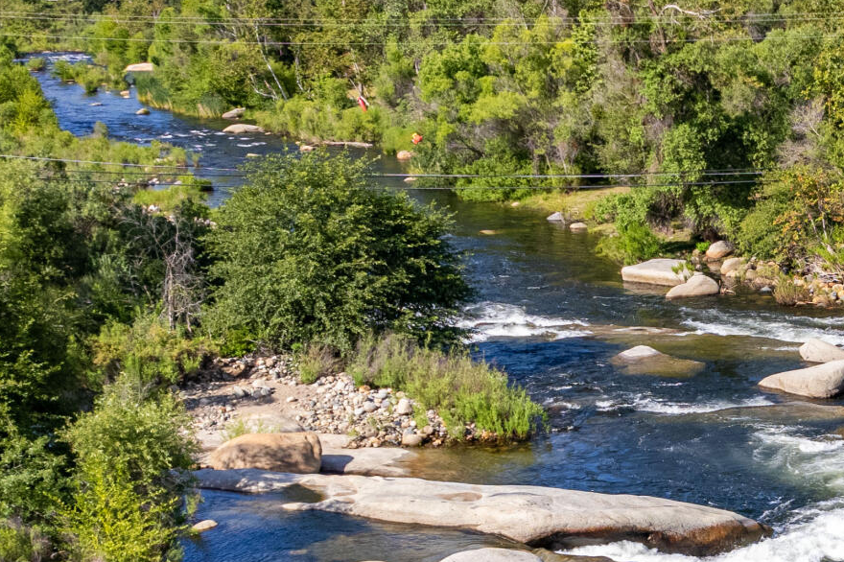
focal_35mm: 75
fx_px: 1758
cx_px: 1074
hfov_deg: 24.0
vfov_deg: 17.4
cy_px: 663
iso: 100
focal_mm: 8.38
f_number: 2.8
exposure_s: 1/80
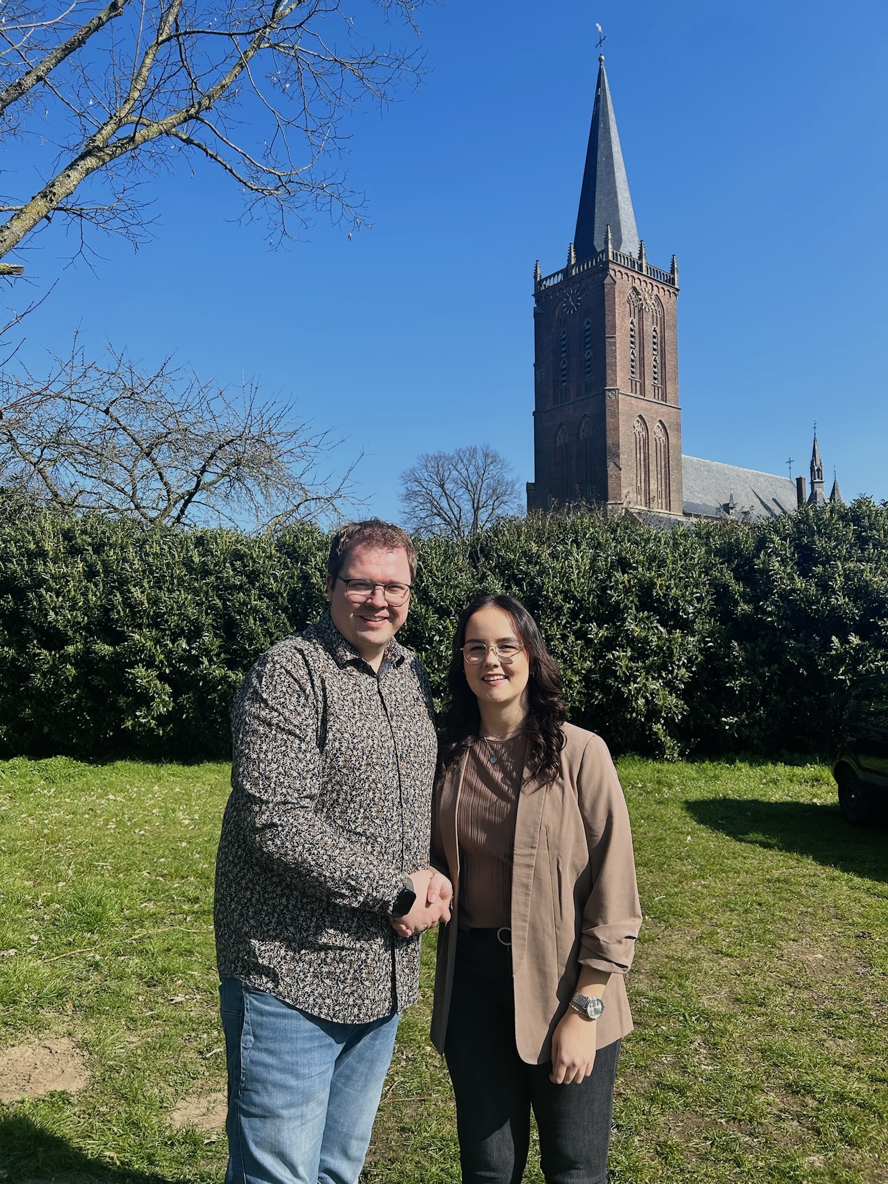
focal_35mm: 26
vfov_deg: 67.3
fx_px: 889
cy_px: 592
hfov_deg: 53.1
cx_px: 444
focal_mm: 5.7
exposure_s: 1/2994
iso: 50
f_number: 1.5
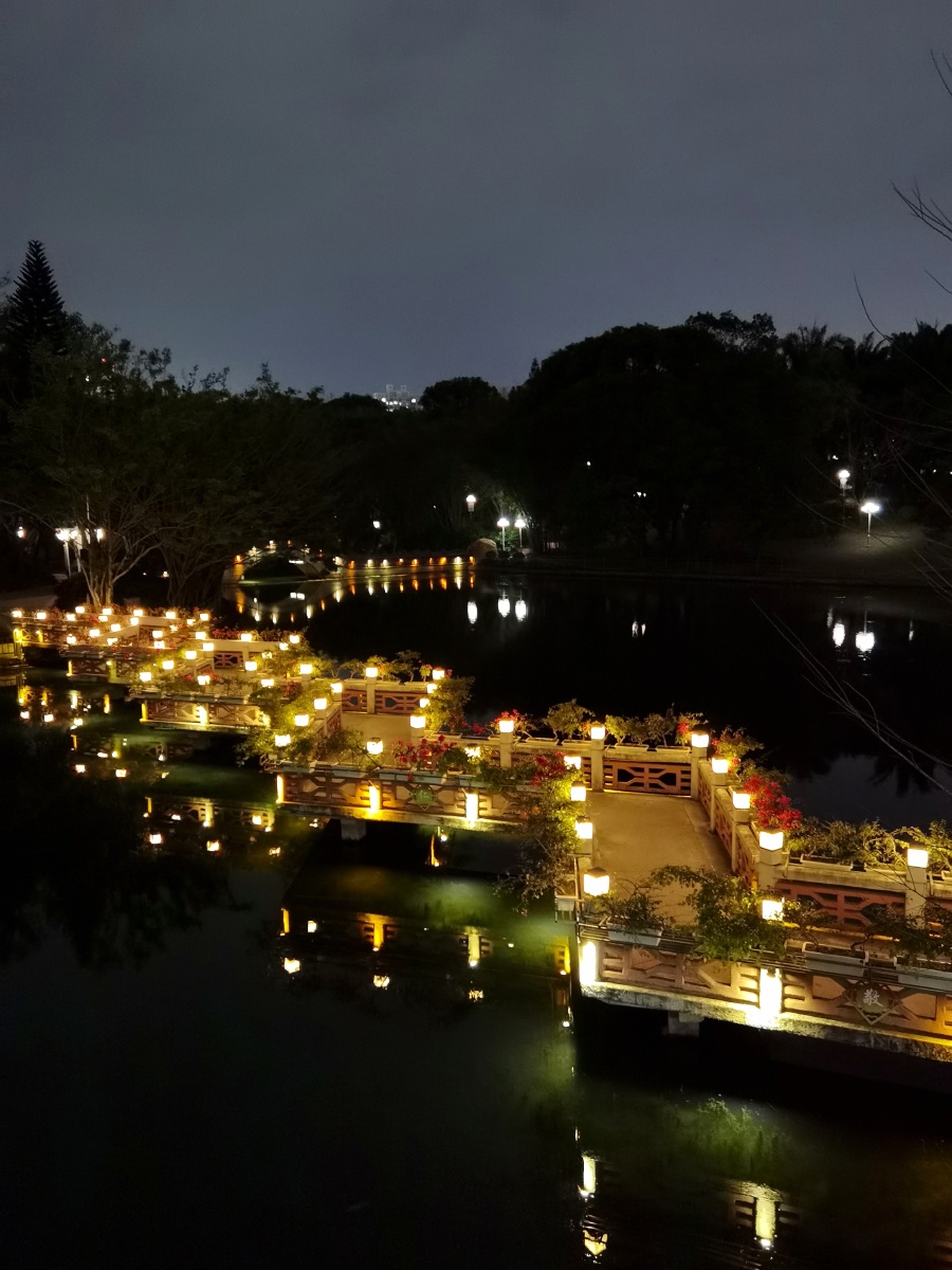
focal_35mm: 27
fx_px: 990
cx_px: 476
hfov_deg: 51.4
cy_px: 635
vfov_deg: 65.3
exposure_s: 1/20
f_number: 1.9
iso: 1000
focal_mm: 6.71
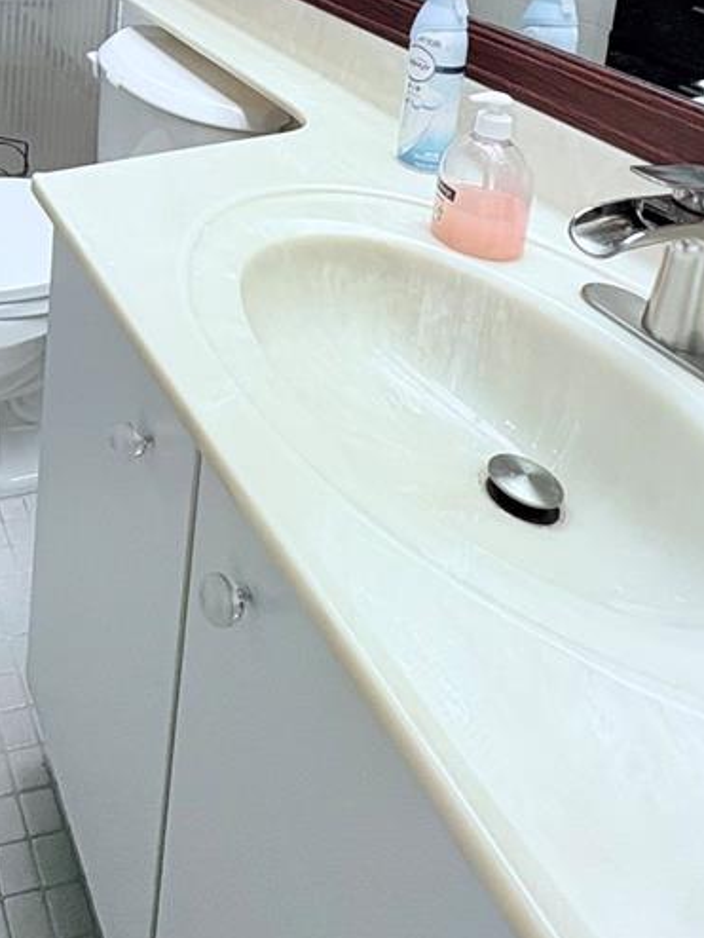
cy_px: -97
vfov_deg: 42.3
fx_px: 921
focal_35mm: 34
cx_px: -65
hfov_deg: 35.8
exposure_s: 1/120
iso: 100
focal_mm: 2.22
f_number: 2.2
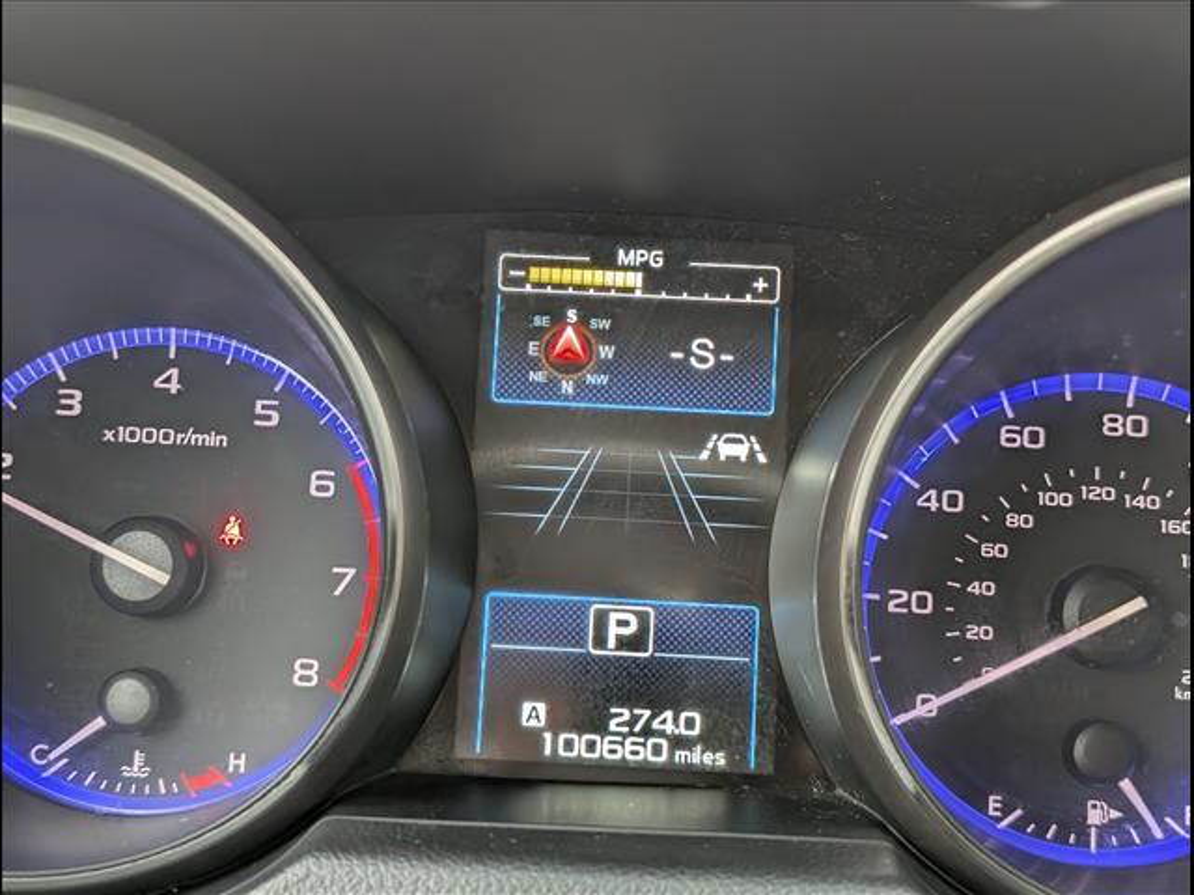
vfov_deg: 29.7
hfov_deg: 38.9
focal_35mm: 49
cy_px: 448
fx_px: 1690
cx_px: 597
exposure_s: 1/233
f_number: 1.68
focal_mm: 6.9
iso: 447
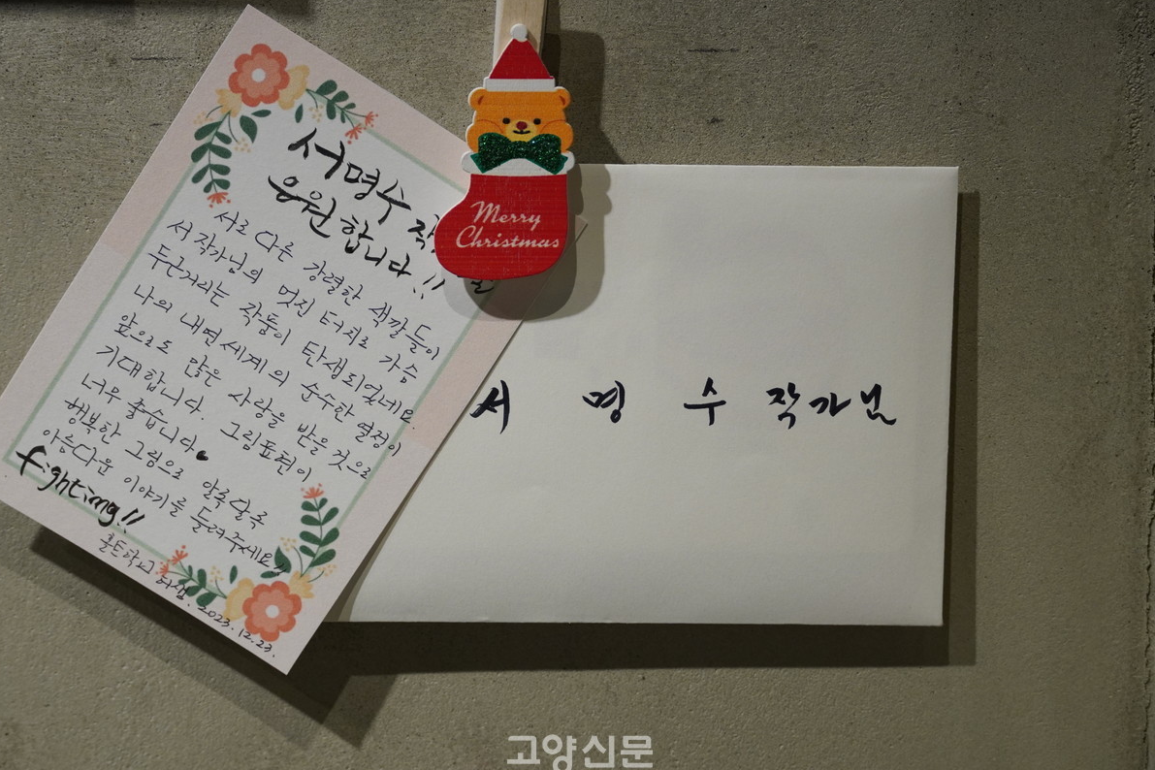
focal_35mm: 102
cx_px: 565
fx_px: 3257
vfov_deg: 13.5
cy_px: 377
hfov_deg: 20.1
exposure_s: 1/250
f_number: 5.6
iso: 1000
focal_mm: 63
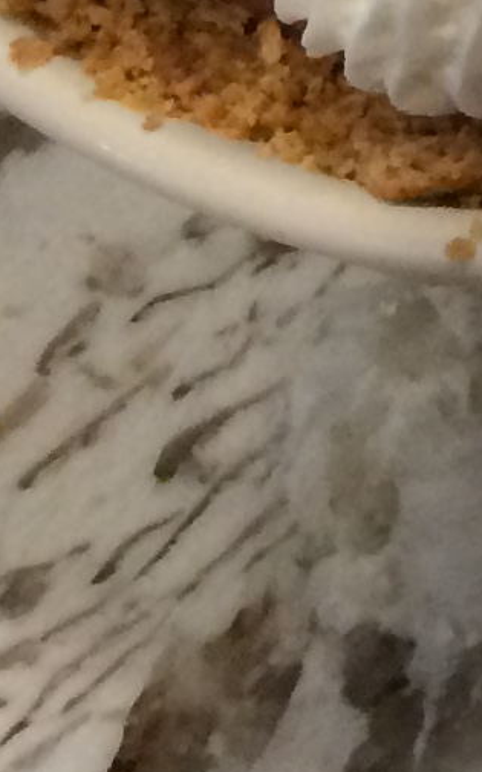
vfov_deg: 9.5
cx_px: 2274
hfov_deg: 5.3
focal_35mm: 199
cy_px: -996
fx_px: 4183
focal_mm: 4.15
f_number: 2.2
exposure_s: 1/30
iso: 125
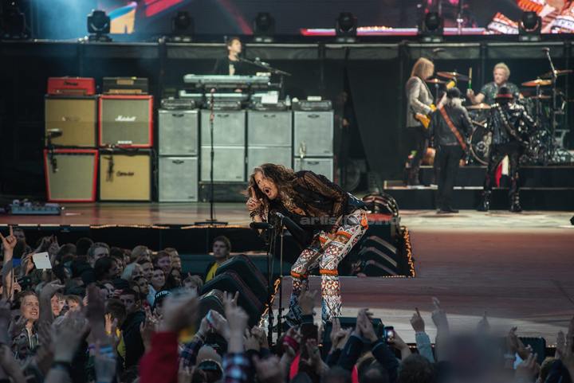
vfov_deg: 6.9
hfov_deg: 10.3
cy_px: 192
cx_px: 287
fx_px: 3191
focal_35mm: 200
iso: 1000
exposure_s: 1/400
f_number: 5.6
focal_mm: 200
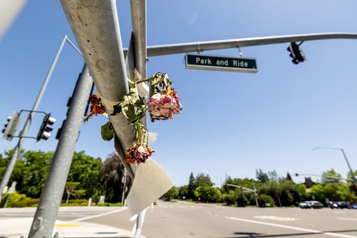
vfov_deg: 70.3
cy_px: 119
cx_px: 178
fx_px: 168
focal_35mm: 17
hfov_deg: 93.3
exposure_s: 1/750
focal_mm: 17
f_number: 6.7
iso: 400
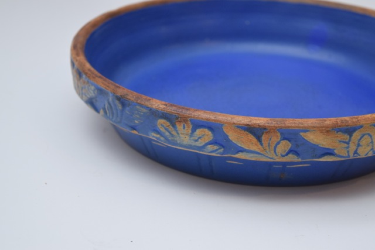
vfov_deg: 16.6
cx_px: 188
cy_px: 125
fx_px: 860
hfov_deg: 24.6
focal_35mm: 82
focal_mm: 55
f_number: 5.6
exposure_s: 1/125
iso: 800
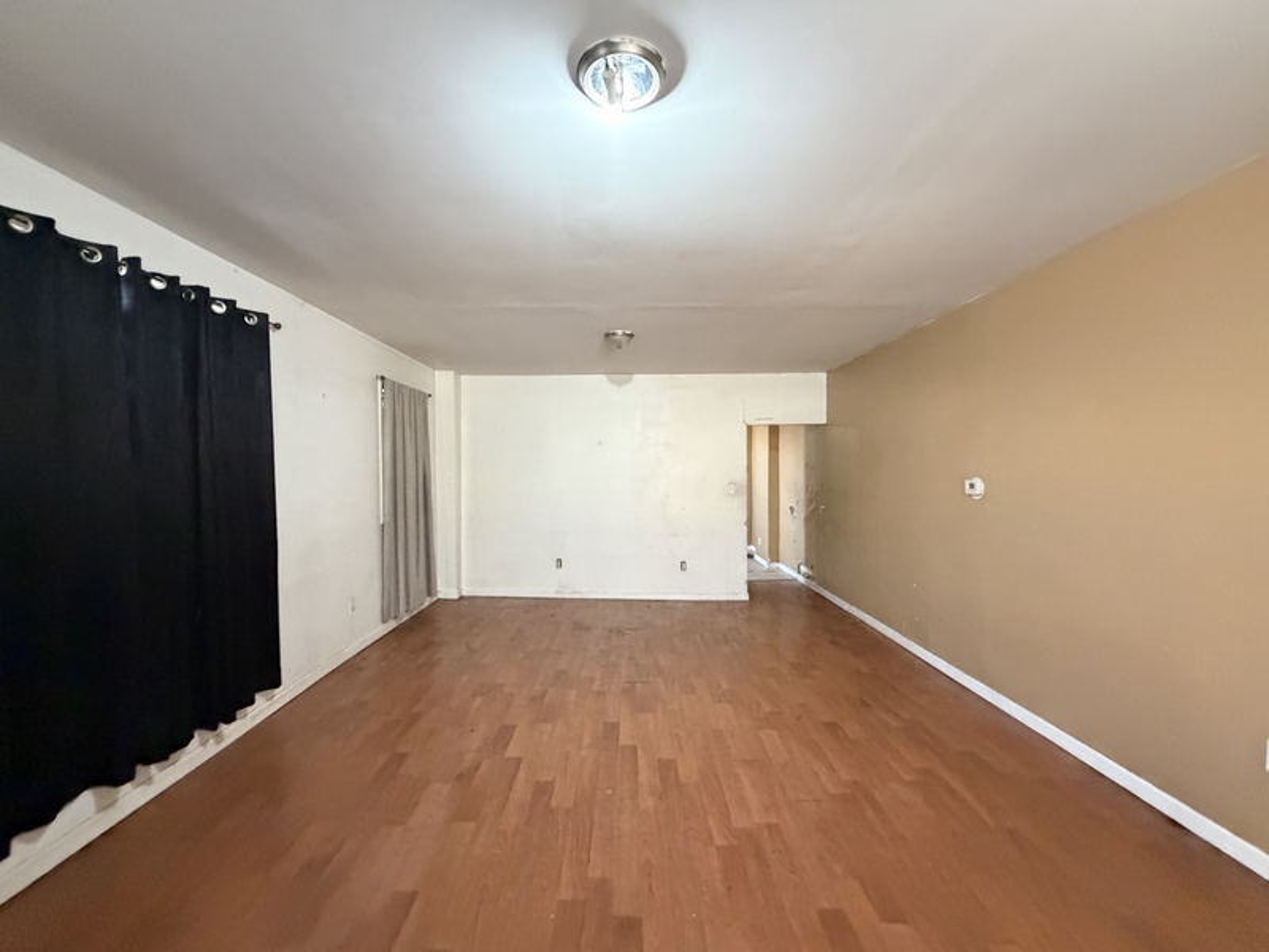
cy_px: 476
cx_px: 634
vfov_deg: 85.7
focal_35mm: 14
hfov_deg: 102.1
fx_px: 513
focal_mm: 2.22
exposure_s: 1/60
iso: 1000
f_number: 2.2
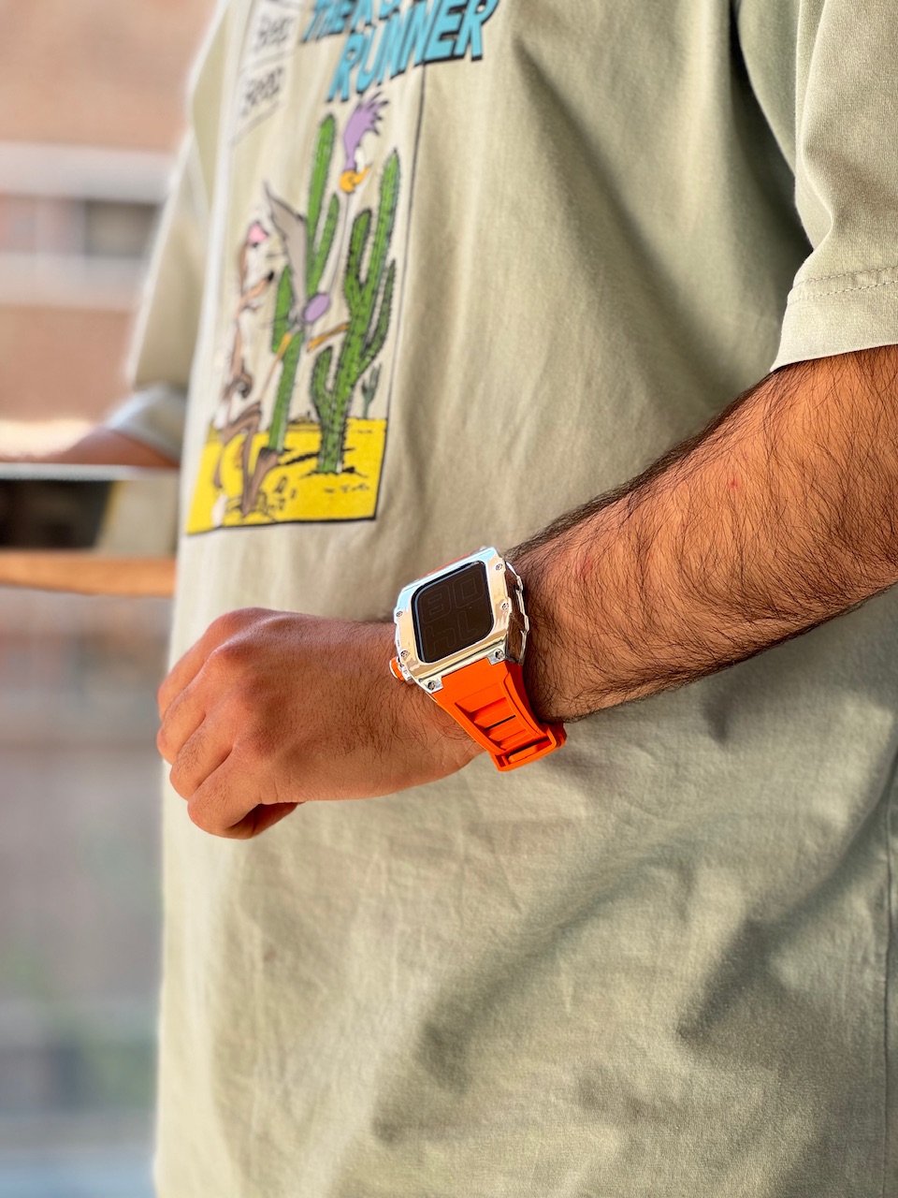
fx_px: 2663
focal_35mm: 77
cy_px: 599
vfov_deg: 25.3
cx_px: 449
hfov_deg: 19.1
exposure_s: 1/99
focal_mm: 9
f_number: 2.8
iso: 64
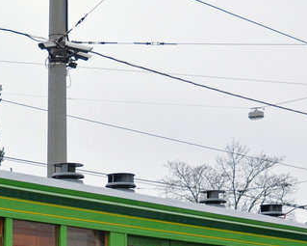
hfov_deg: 15.1
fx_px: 1154
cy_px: 220
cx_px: 102
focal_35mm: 127
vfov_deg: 12.1
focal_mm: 24
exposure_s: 1/100
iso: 640
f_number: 5
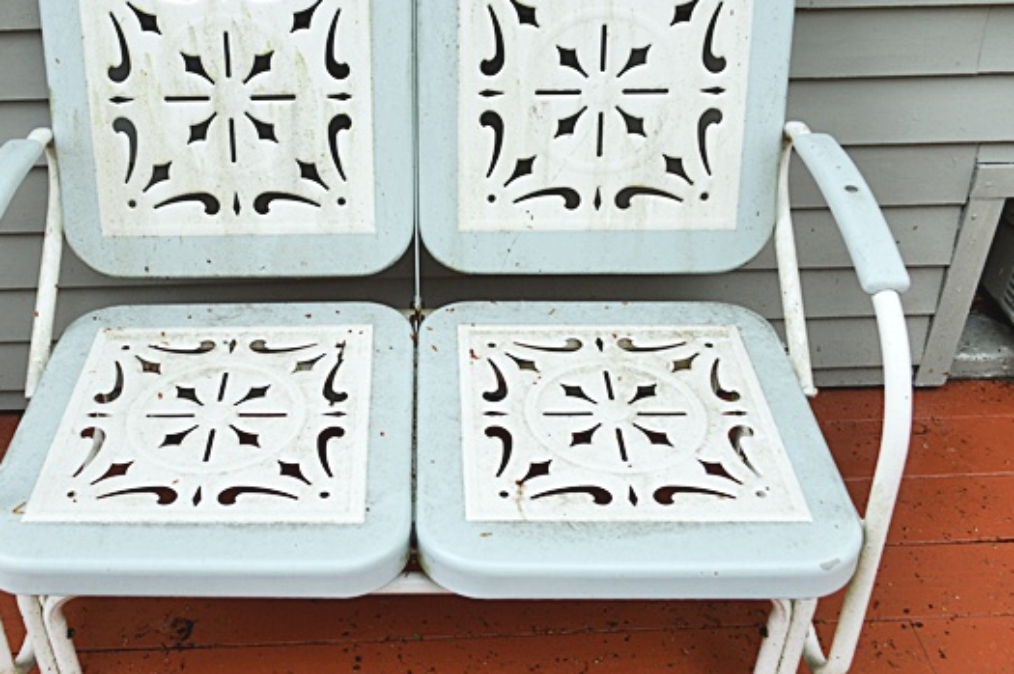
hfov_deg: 48.1
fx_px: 1126
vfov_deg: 33.3
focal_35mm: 40
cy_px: 279
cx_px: 390
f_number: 5.6
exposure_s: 1/125
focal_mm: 20
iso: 160
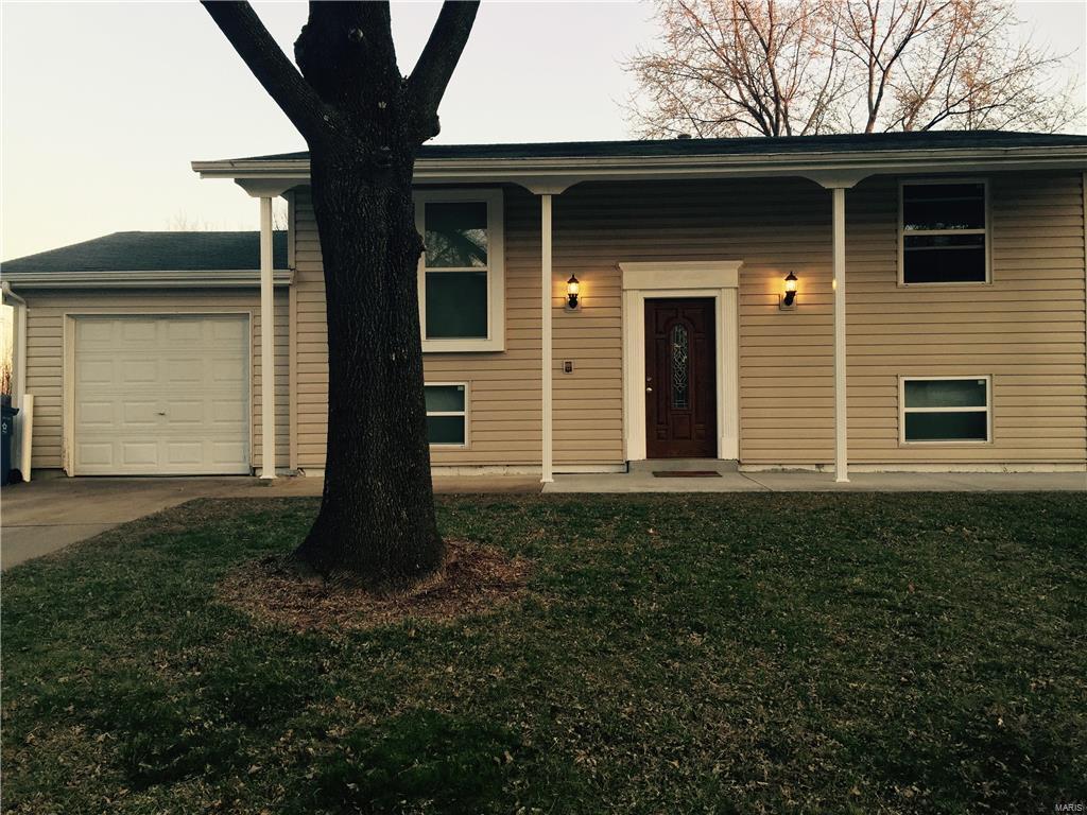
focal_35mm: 29
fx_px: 911
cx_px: 544
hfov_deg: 61.7
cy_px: 408
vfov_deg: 48.2
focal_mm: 4.15
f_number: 2.2
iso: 50
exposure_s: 1/120
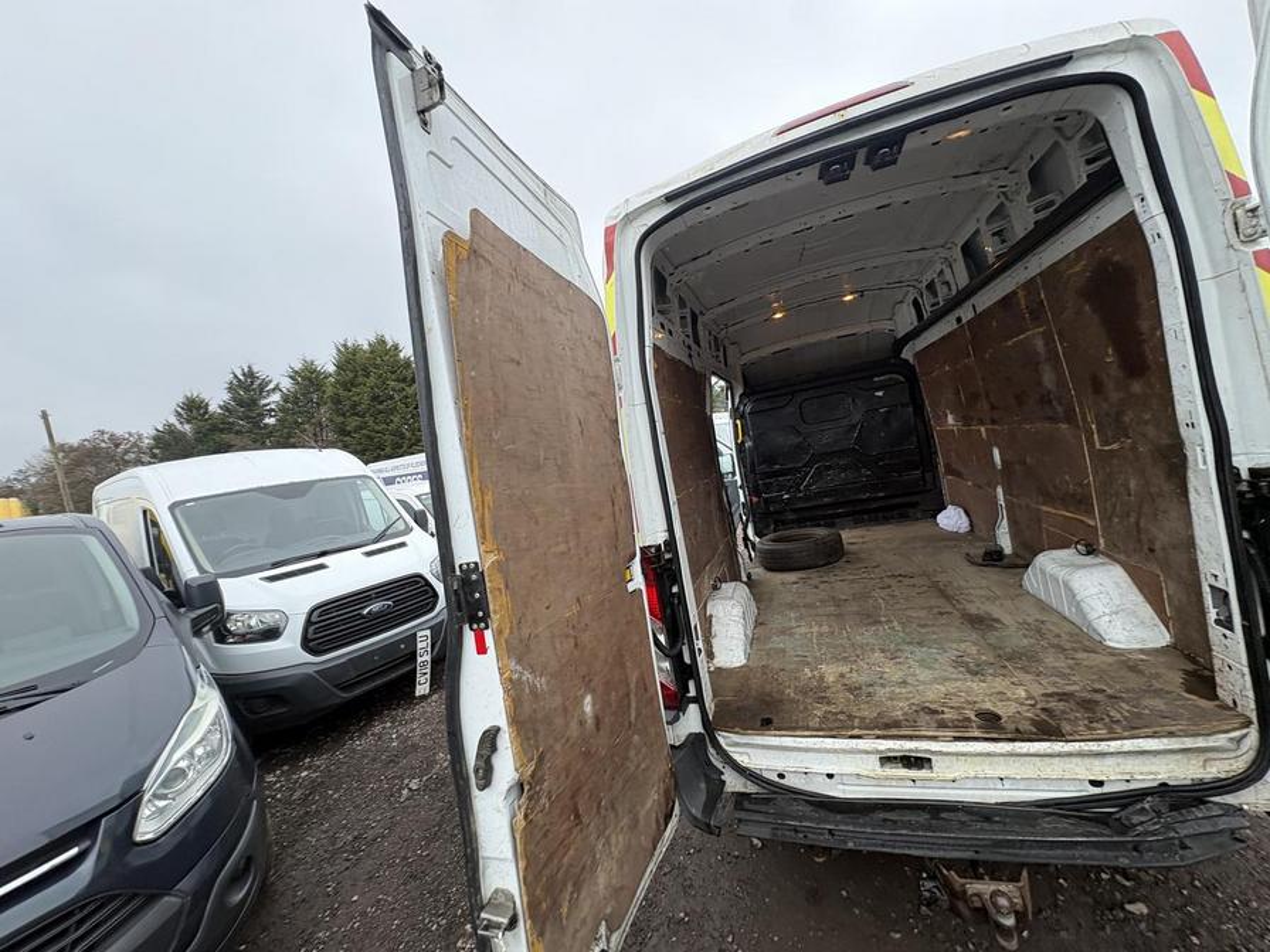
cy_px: 476
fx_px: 514
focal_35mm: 14
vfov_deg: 85.7
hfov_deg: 102.1
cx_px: 635
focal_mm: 2.22
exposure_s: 1/99
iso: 160
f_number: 2.2
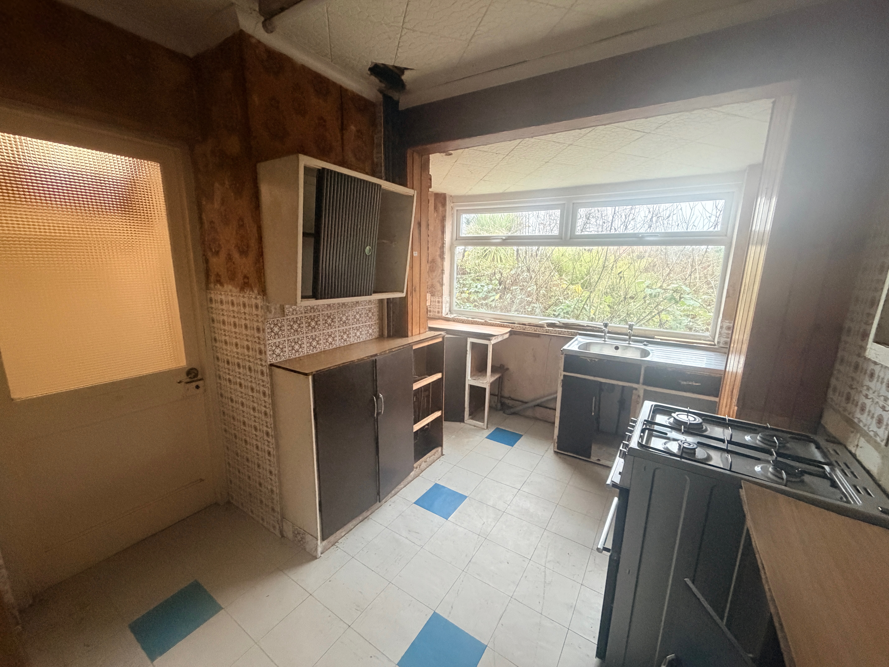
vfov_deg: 85.7
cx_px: 444
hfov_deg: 102.1
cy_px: 334
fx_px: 360
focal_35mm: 14
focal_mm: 2.22
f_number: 2.2
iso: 500
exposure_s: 1/60
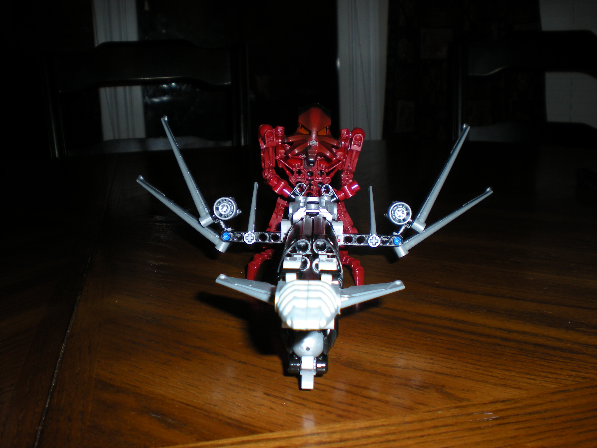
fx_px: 655
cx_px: 298
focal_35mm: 38
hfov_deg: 49.0
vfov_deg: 37.7
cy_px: 224
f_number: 3.1
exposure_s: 1/60
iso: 64
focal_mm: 6.3
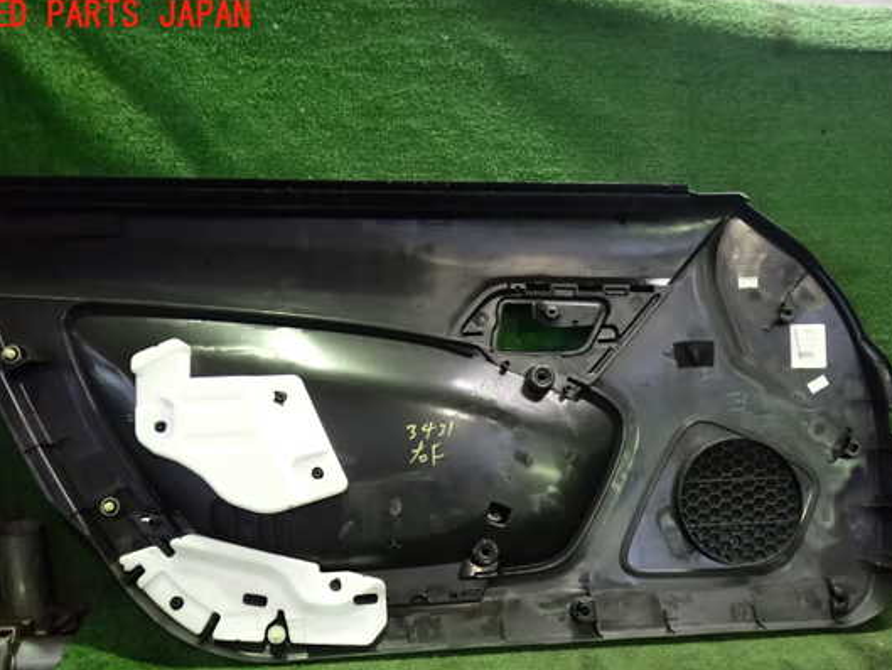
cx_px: 450
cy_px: 375
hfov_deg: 53.9
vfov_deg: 41.7
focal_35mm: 34
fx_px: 876
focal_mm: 5.4
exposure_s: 1/60
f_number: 2.3
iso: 1600
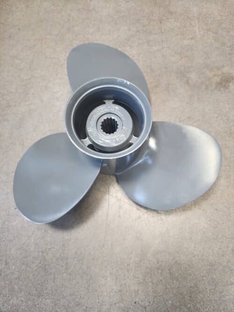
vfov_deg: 73.9
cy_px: 156
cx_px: 117
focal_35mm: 23
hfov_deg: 58.9
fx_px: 207
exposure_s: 1/120
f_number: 1.8
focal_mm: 6.4
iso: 640
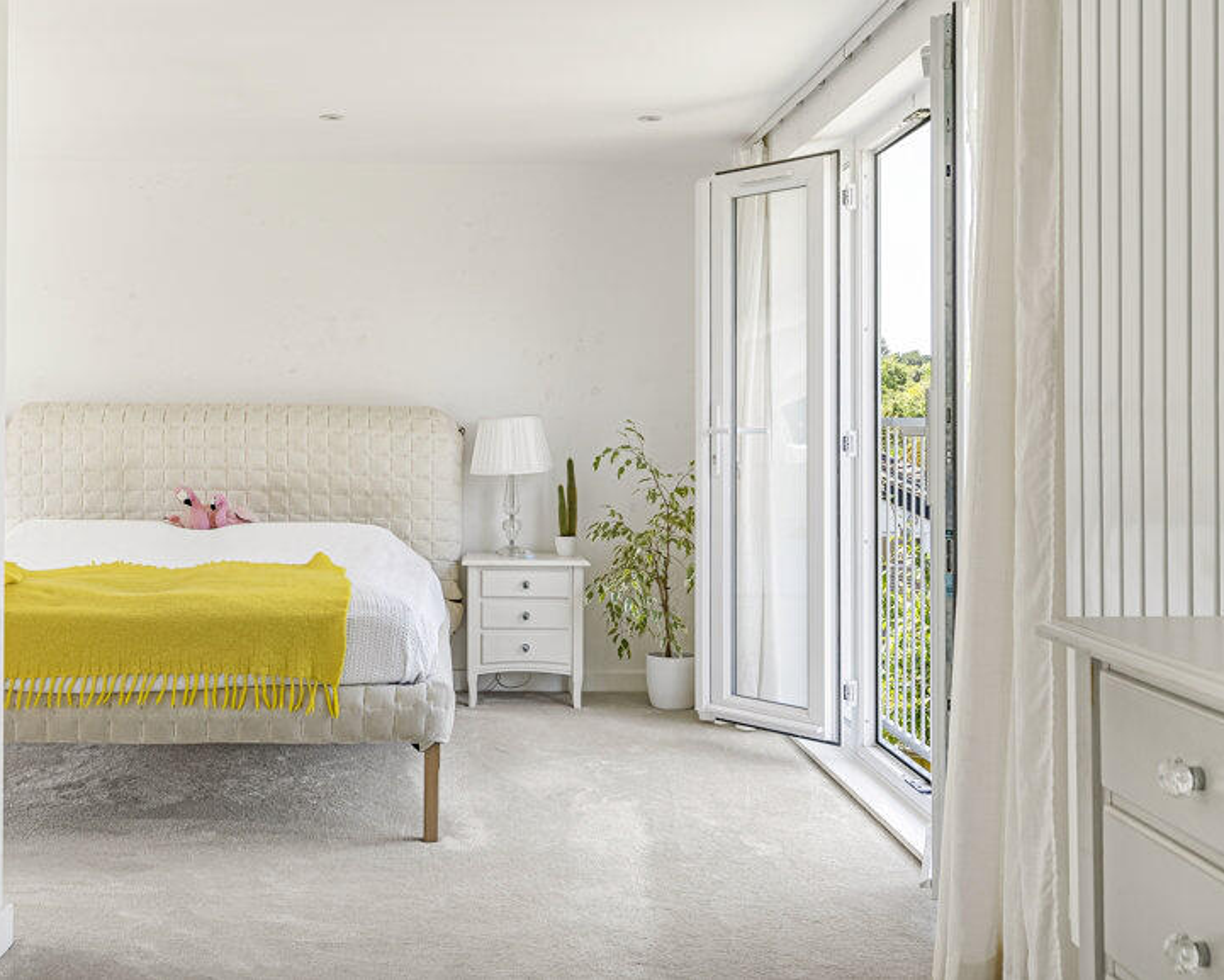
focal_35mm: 40
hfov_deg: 45.4
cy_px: 402
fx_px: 1449
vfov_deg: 37.2
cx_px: 469
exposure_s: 1/50
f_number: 8
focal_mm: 30
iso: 200
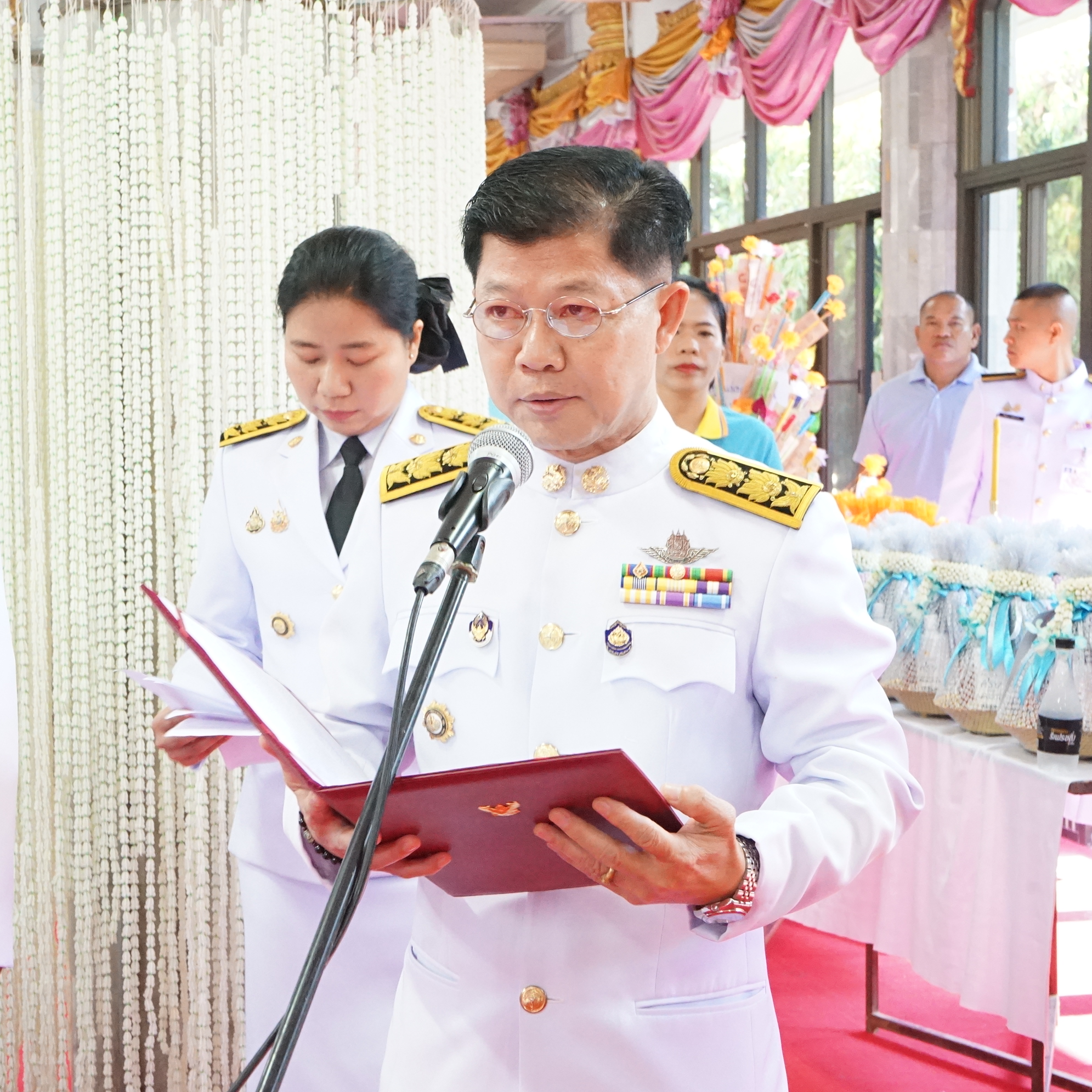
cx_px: 399
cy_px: 548
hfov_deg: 28.9
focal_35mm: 59
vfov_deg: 29.1
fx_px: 2106
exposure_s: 1/25
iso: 8000
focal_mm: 46
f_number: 10
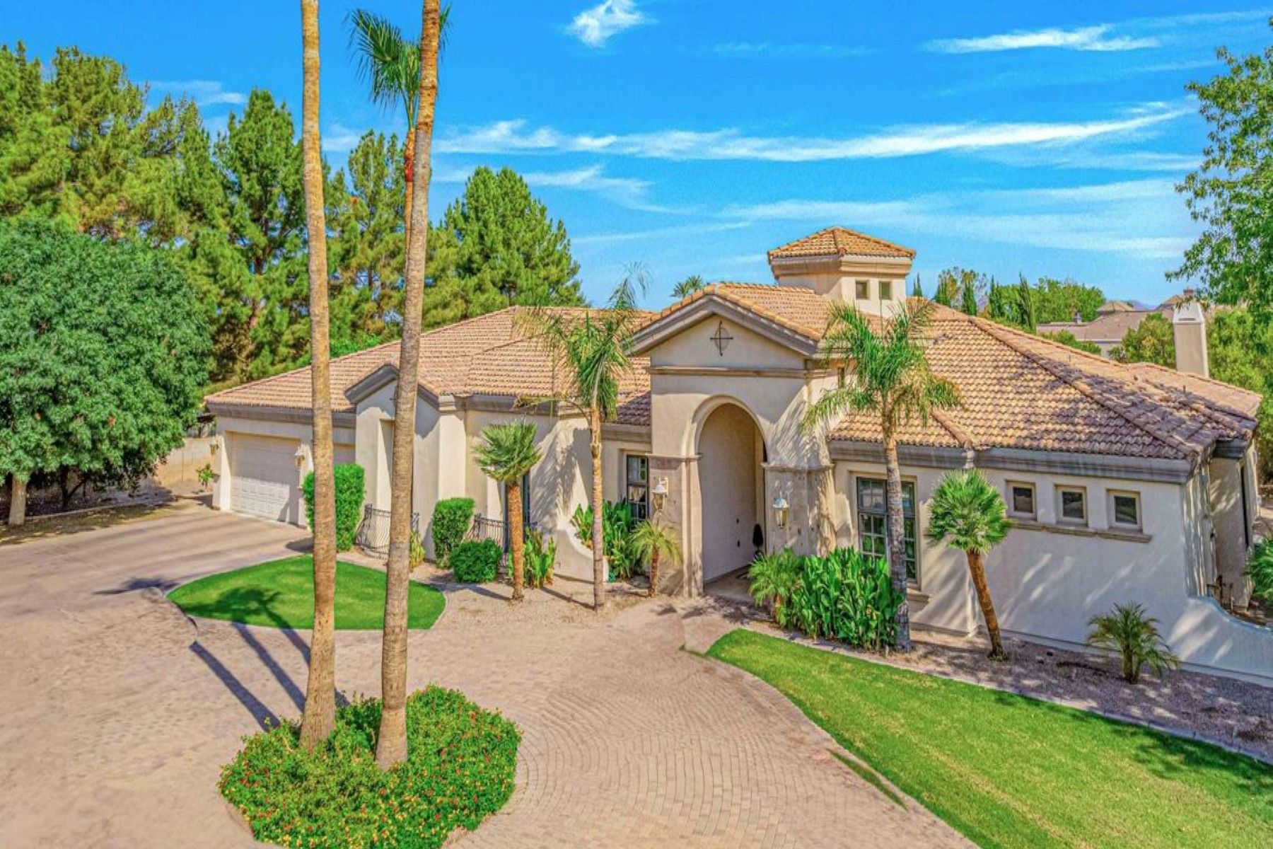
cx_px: 636
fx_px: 778
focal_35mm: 22
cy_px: 424
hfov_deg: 78.6
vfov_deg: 57.2
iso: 100
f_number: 2.8
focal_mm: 8.38
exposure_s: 1/200
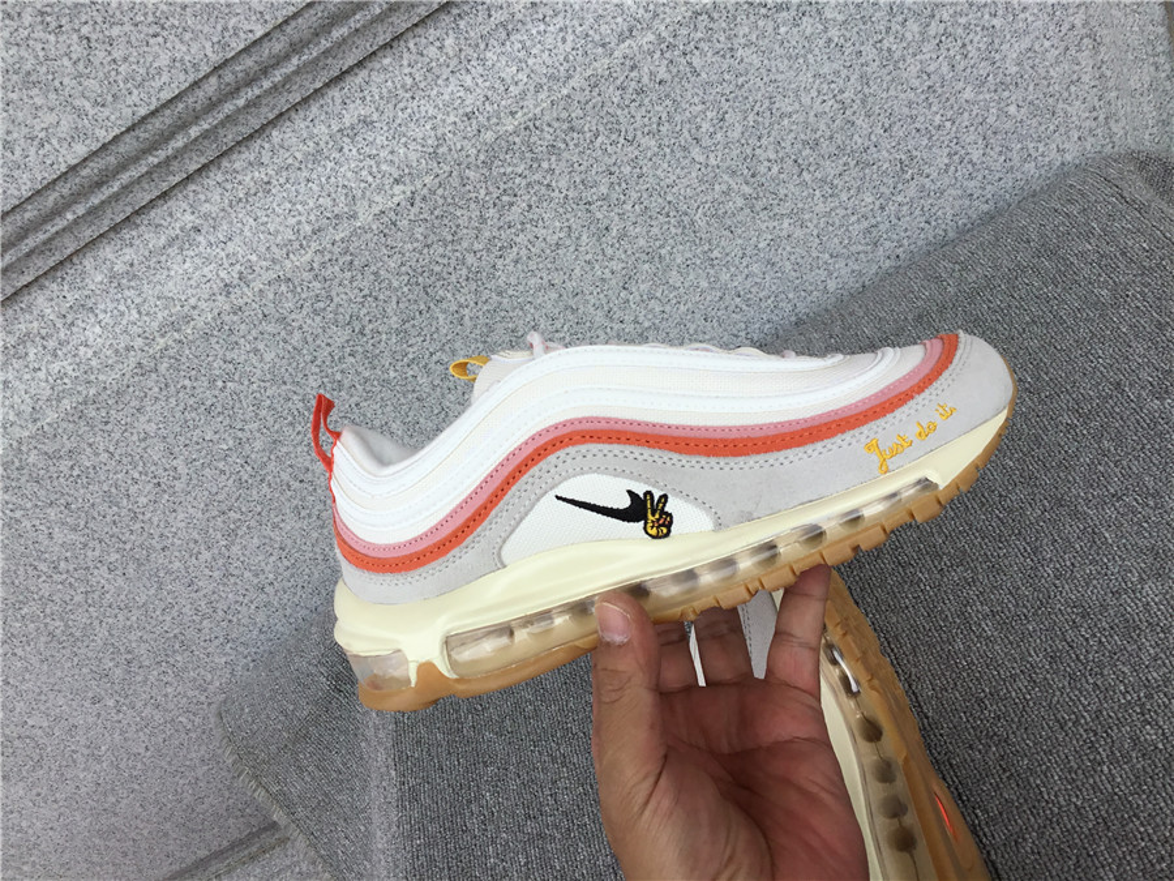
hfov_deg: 58.4
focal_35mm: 31
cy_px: 440
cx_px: 587
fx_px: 1051
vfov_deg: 45.4
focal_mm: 3.3
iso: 25
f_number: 2.4
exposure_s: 1/612
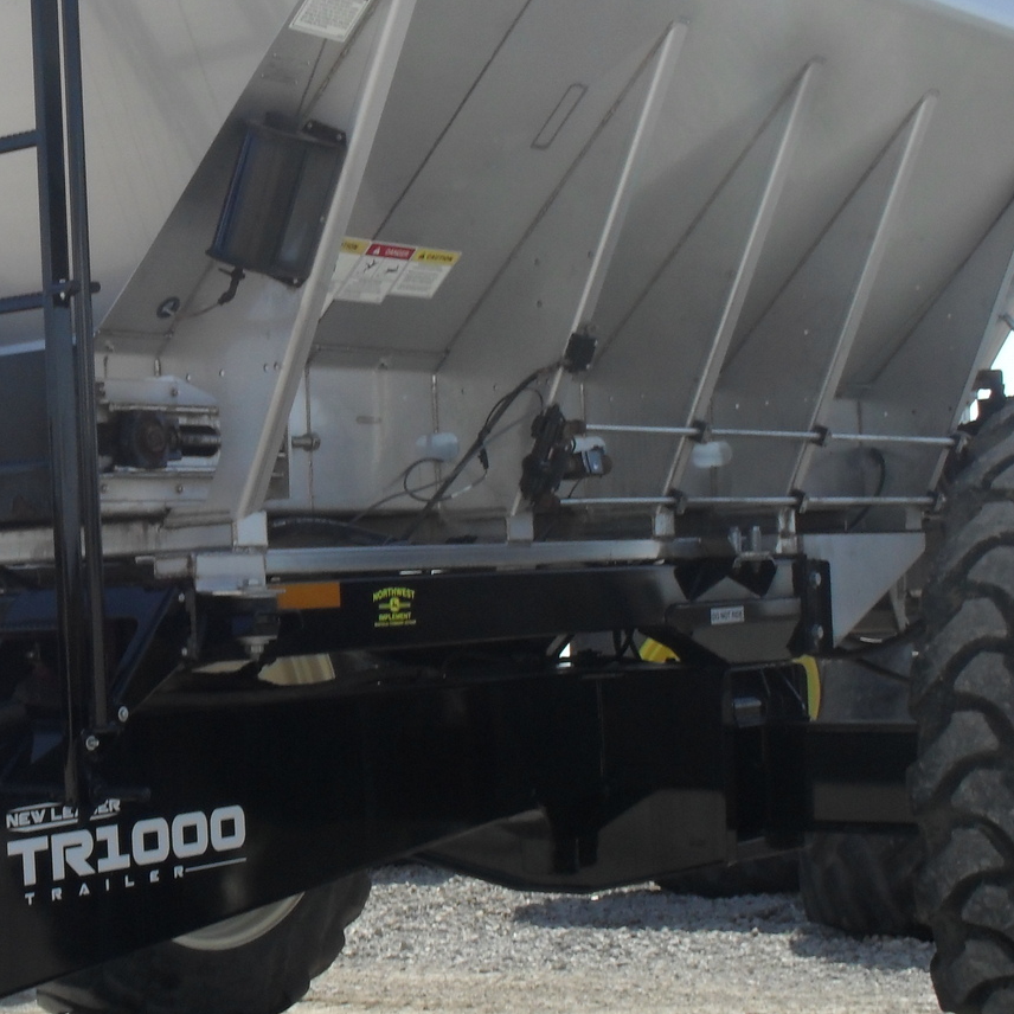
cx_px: 188
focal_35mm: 74
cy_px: 480
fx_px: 2452
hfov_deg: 23.0
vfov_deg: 23.4
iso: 100
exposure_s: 1/180
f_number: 8.4
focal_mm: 6.3
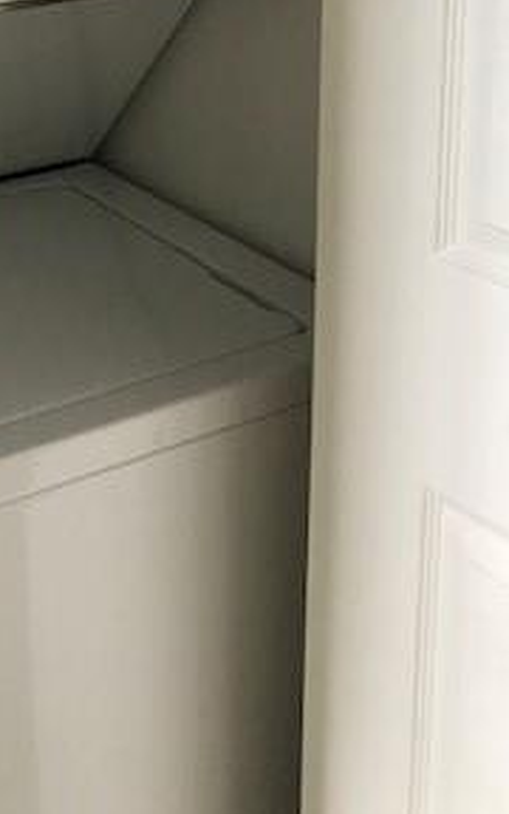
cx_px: 17
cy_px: -28
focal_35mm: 66
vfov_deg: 28.8
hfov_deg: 19.2
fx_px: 1465
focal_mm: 3.99
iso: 32
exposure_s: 1/30
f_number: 1.8
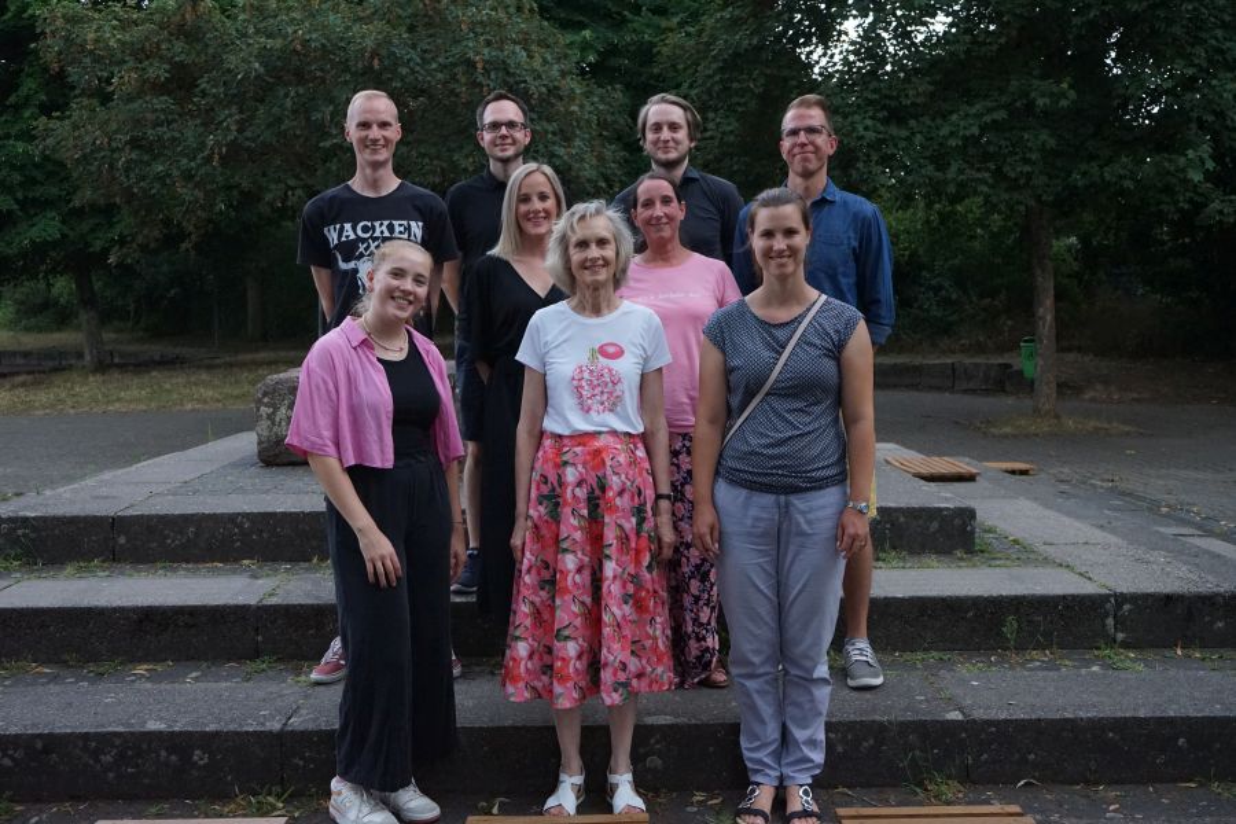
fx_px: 1236
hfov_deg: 53.1
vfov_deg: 36.9
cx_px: 618
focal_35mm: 36
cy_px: 412
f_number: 8
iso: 3200
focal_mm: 36
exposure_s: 1/320
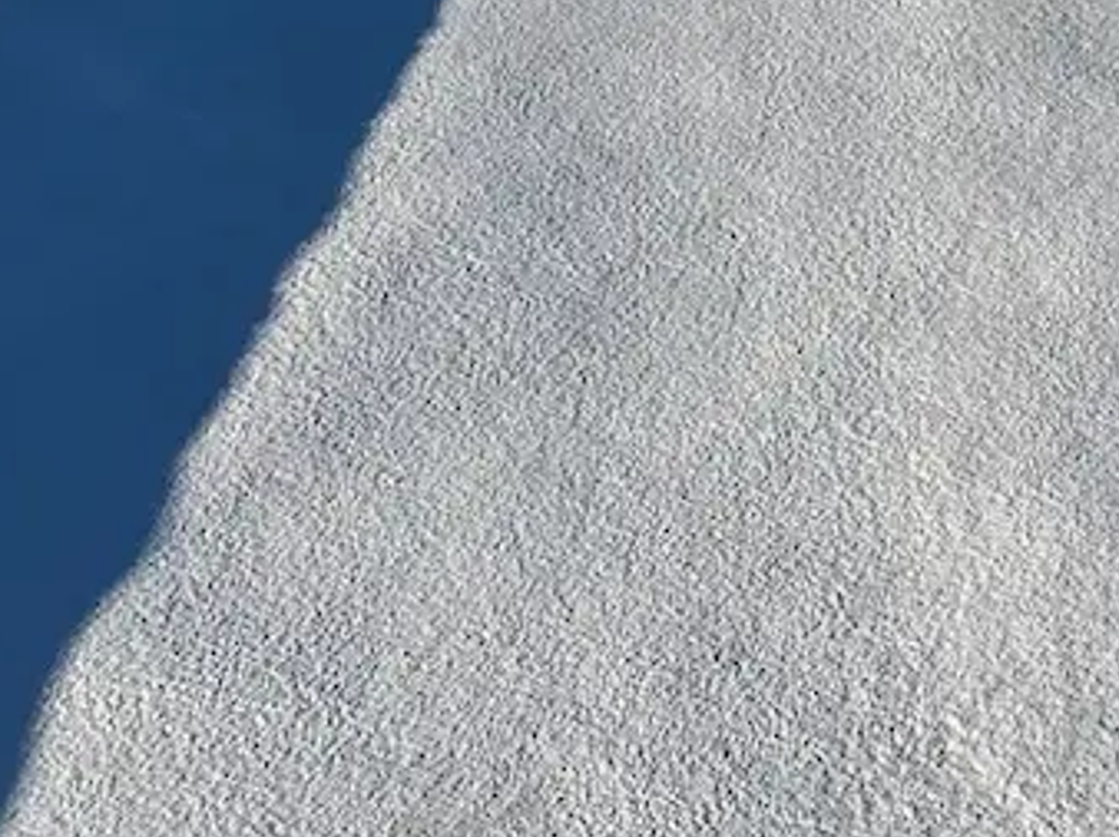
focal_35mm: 77
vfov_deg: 17.7
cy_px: -294
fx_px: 2487
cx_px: 1328
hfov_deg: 23.3
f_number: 1.6
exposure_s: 1/6494
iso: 50
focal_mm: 5.1
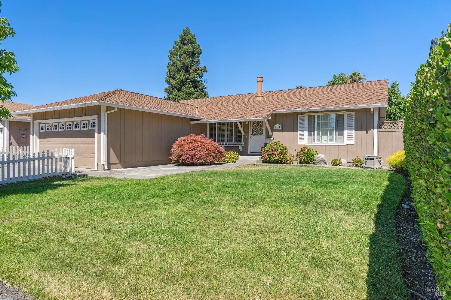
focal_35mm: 21
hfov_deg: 81.2
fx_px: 263
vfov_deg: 59.5
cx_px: 226
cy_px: 150
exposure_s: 1/250
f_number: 9
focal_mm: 21
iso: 250
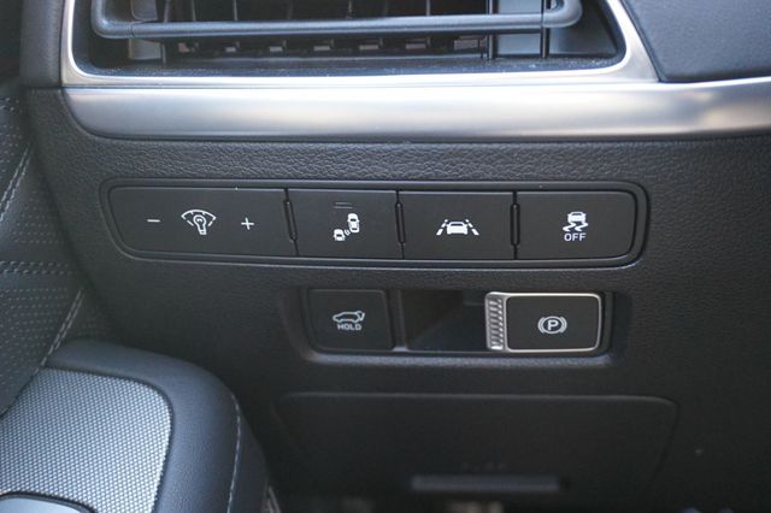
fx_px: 835
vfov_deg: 34.2
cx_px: 386
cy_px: 256
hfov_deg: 49.6
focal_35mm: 39
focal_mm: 26
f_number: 4.5
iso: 1600
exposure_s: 1/60
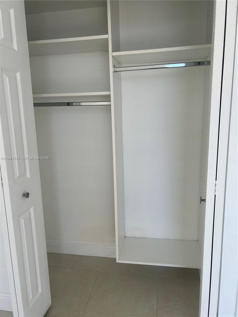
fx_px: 238
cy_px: 158
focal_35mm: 26
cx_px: 119
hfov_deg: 53.1
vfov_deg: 67.3
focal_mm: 5.7
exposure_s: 1/266
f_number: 1.5
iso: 40
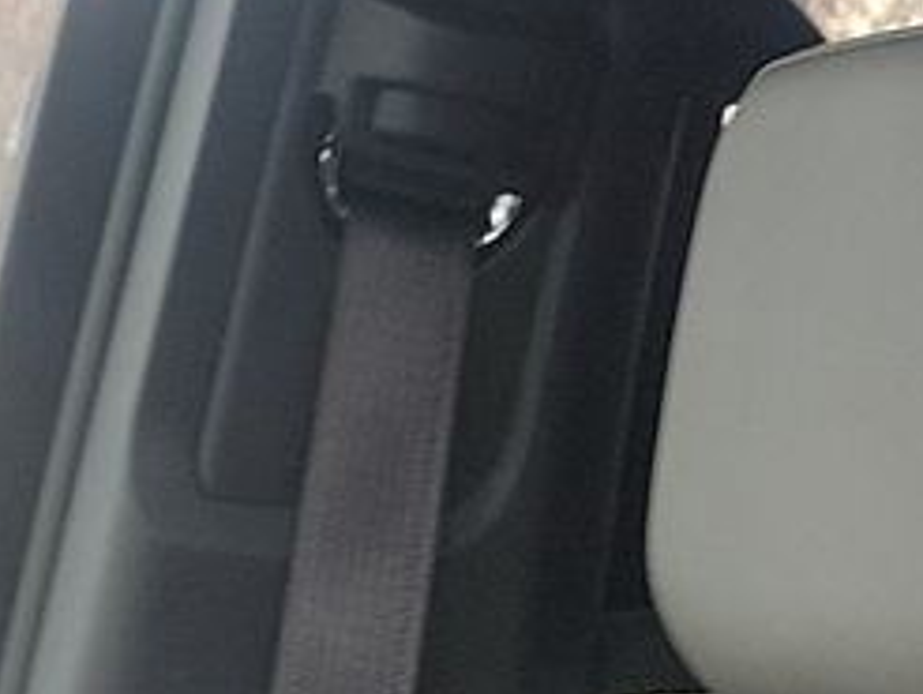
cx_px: -15
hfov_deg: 12.5
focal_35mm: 156
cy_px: -1339
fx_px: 4164
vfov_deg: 8.2
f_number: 1.8
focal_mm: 6.7
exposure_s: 1/59
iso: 69
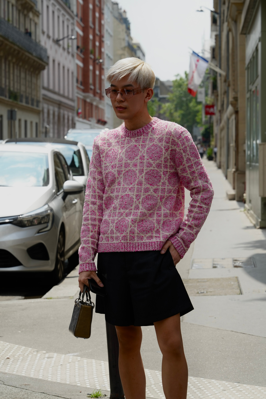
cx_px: 133
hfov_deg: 13.3
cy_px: 200
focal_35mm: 103
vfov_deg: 19.8
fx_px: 1141
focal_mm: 103
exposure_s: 1/320
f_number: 9
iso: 200
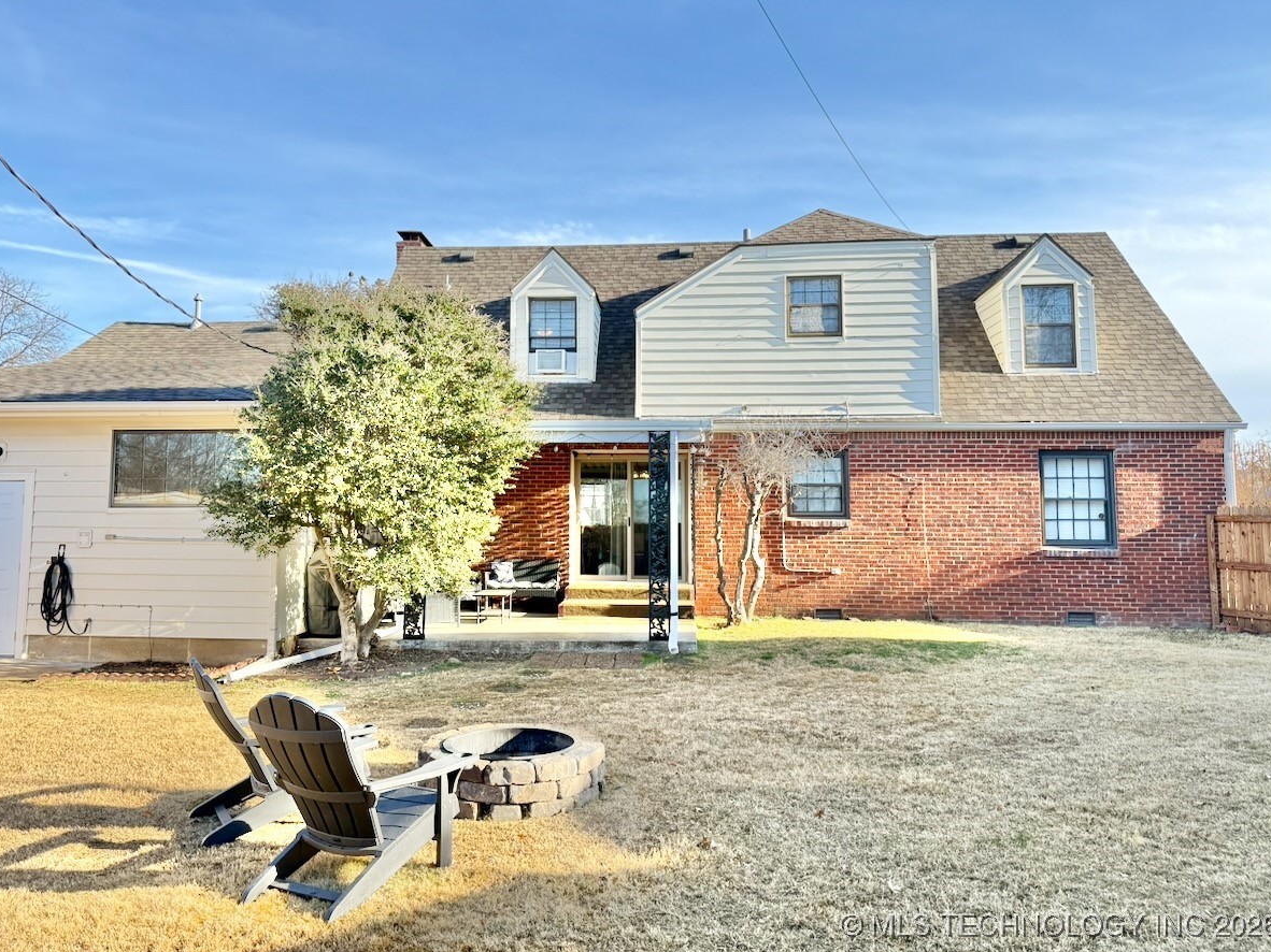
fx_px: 954
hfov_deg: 67.2
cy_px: 438
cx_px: 596
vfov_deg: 53.0
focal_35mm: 26
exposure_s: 1/831
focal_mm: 6.76
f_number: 1.78
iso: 100
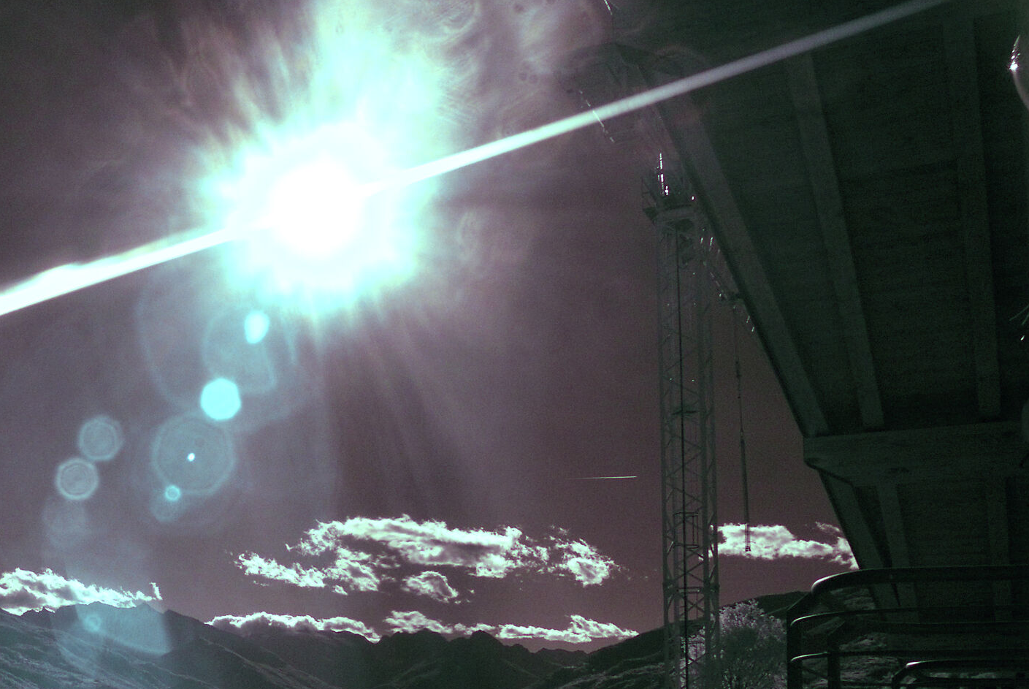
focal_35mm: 46
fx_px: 1316
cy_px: 572
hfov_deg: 40.3
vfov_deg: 28.6
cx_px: 155
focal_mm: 10
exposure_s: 1/2000
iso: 100
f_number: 8
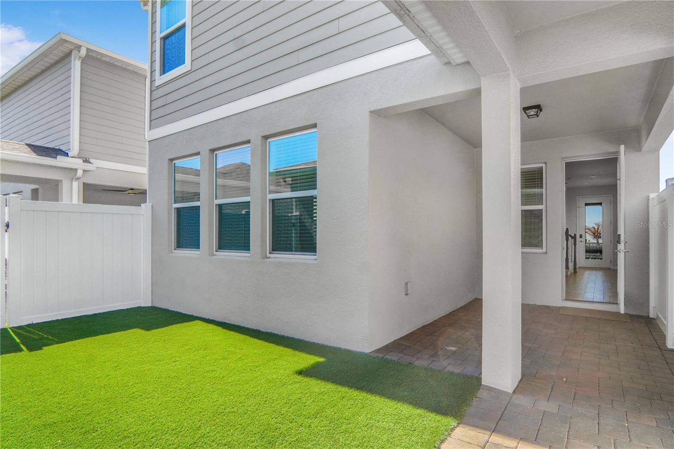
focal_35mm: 18
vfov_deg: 67.4
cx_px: 337
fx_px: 337
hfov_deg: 90.0
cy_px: 224
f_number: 7.1
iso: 800
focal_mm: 12
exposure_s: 1/400
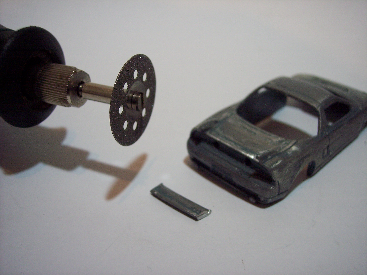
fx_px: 413
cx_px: 184
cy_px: 138
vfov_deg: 36.8
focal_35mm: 39
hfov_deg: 47.9
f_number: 3.4
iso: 200
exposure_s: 1/15
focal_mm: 8
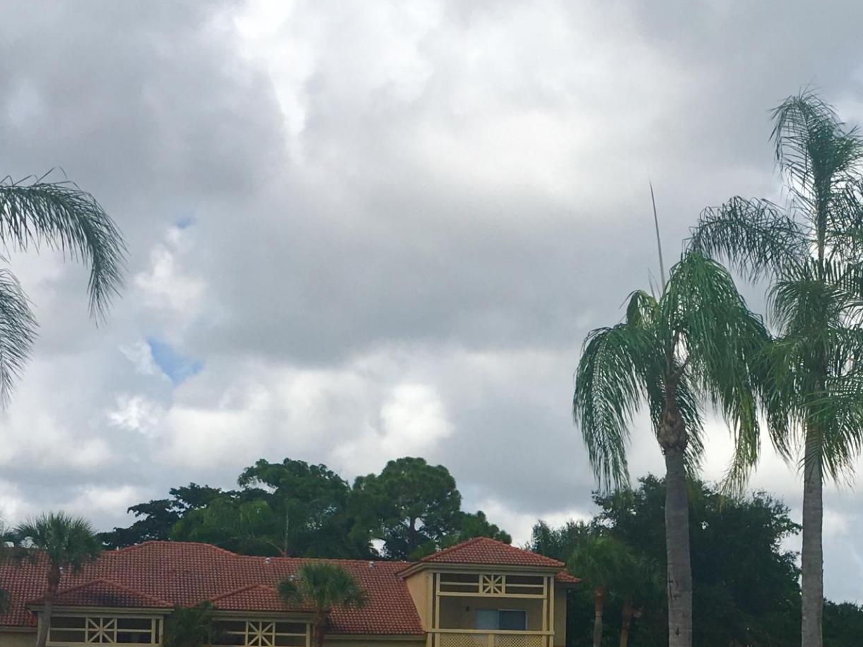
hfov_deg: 27.9
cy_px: 628
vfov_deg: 21.0
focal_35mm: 68
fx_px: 1695
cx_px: 704
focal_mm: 4.15
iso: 25
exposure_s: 1/2024
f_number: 2.2
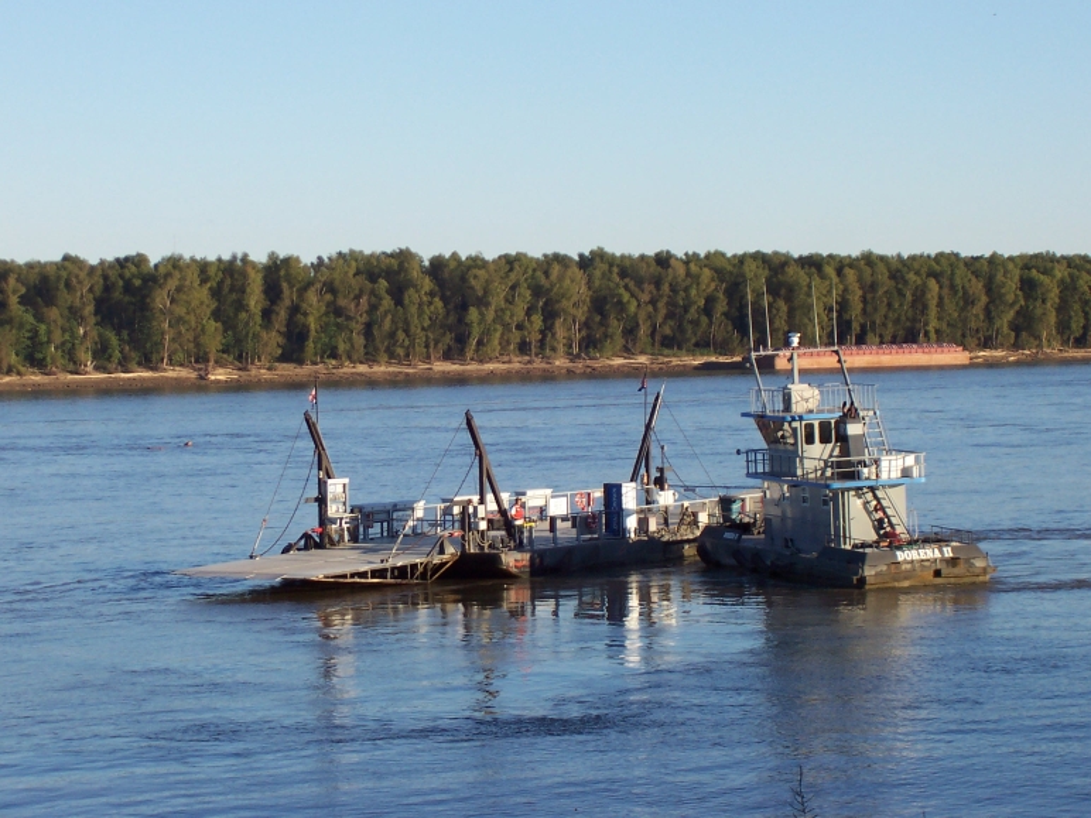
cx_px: 546
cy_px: 409
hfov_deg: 17.7
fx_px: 3498
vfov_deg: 13.3
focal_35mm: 111
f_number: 4.8
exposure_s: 1/500
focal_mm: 16.8
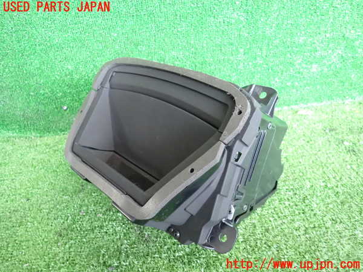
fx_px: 262
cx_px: 182
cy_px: 136
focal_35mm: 25
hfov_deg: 69.4
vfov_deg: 54.9
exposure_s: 1/100
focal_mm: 4.5
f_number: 2
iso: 1250
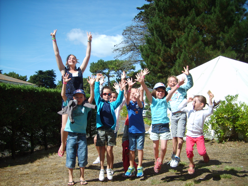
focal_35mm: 35
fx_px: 251
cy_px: 93
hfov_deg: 52.6
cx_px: 124
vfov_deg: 40.7
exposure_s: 1/180
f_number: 7.1
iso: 50
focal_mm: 5.8
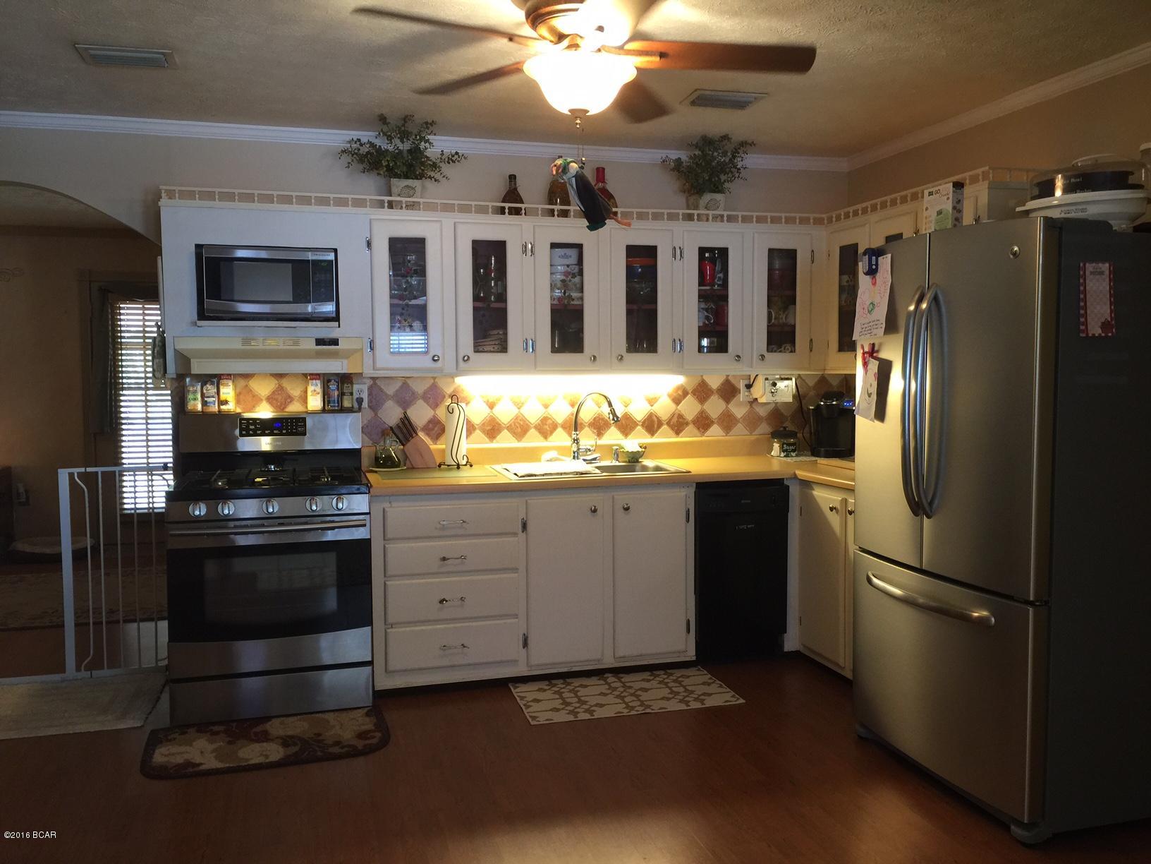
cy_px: 432
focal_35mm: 29
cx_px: 576
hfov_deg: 61.7
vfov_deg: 48.2
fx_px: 964
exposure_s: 1/15
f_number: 2.2
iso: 50
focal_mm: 4.15
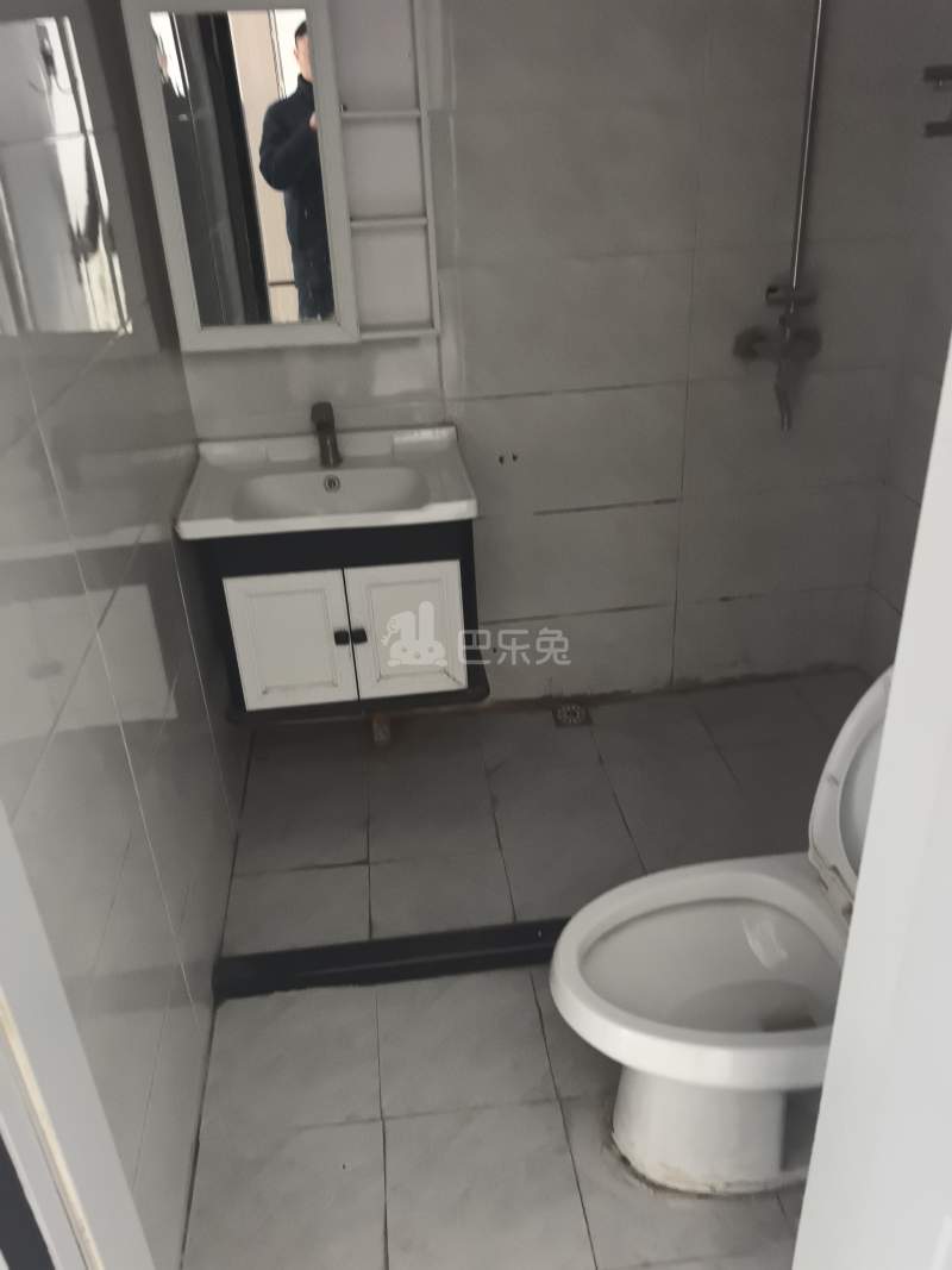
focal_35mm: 27
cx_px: 476
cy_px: 635
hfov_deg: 51.3
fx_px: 990
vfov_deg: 65.3
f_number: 1.4
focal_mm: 6.98
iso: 640
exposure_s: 1/33.3
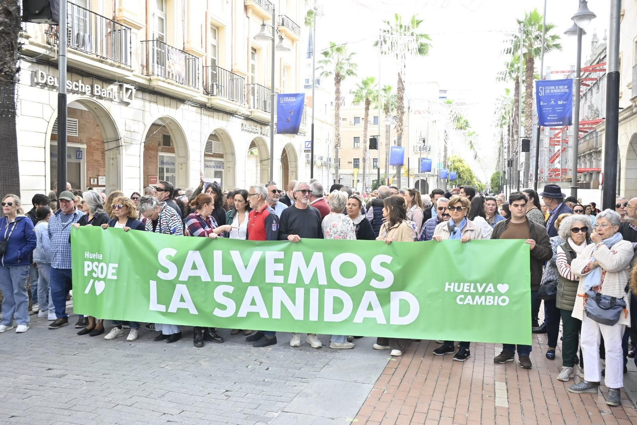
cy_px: 212
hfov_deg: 59.5
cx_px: 318
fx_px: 557
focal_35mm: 32
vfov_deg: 41.7
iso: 500
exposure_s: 1/320
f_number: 5
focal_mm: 21
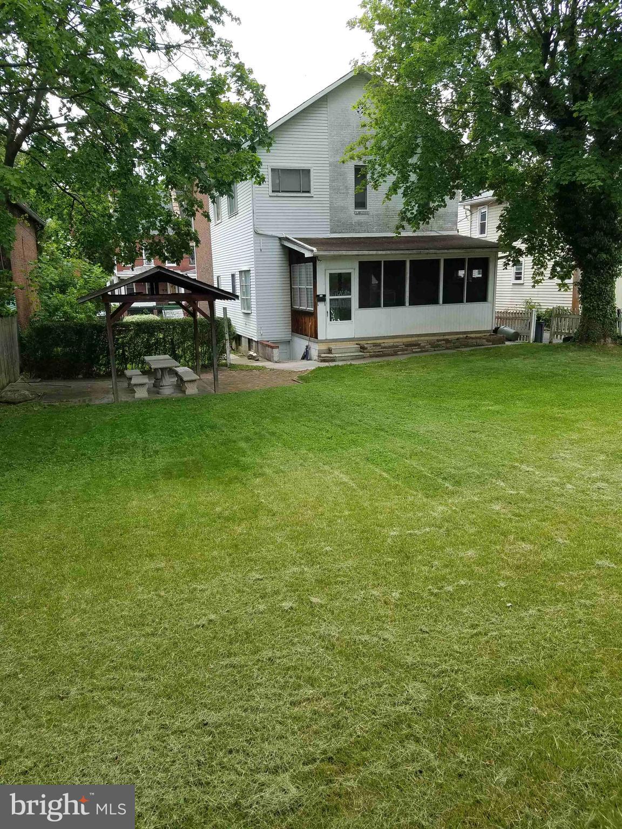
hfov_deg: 53.1
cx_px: 311
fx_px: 623
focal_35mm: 26
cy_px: 414
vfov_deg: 67.3
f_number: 1.7
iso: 50
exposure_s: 1/876
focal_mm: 4.2
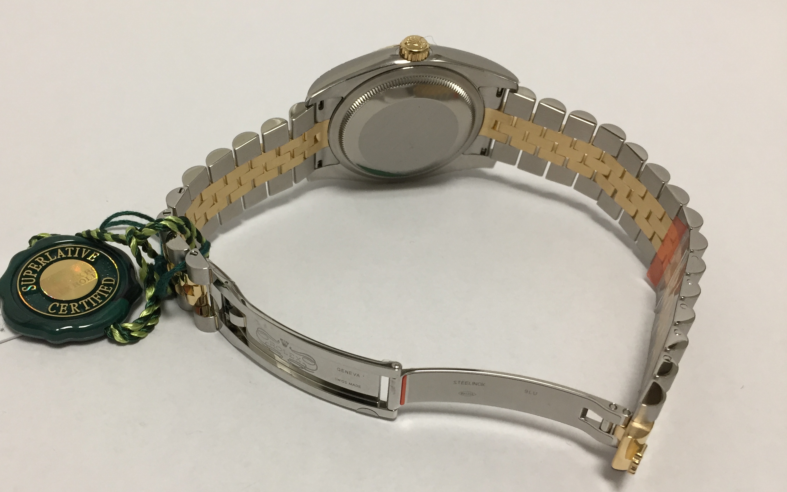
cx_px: 317
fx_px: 794
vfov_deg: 34.4
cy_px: 270
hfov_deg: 52.4
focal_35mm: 37
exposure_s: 1/33
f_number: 2.2
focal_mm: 4.15
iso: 50
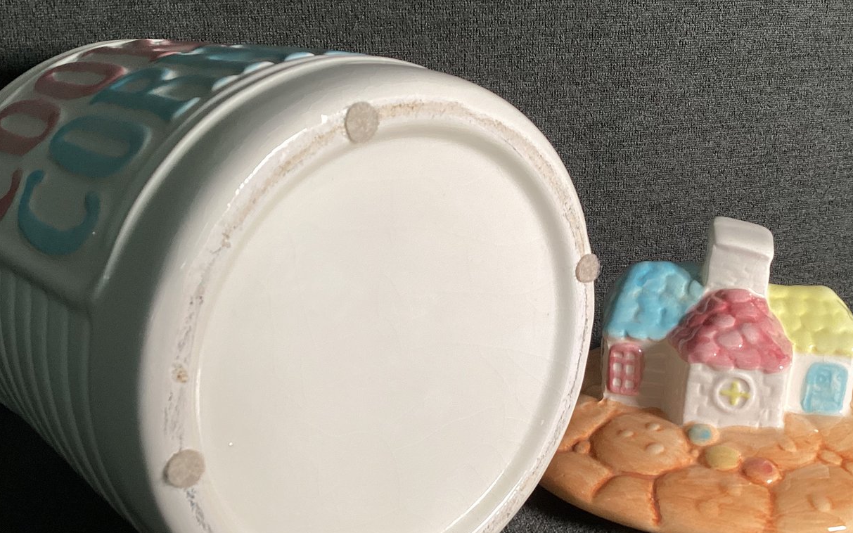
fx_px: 953
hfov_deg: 48.2
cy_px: 328
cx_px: 461
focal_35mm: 41
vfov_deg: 31.1
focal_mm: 3.3
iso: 64
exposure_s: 1/60
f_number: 2.4
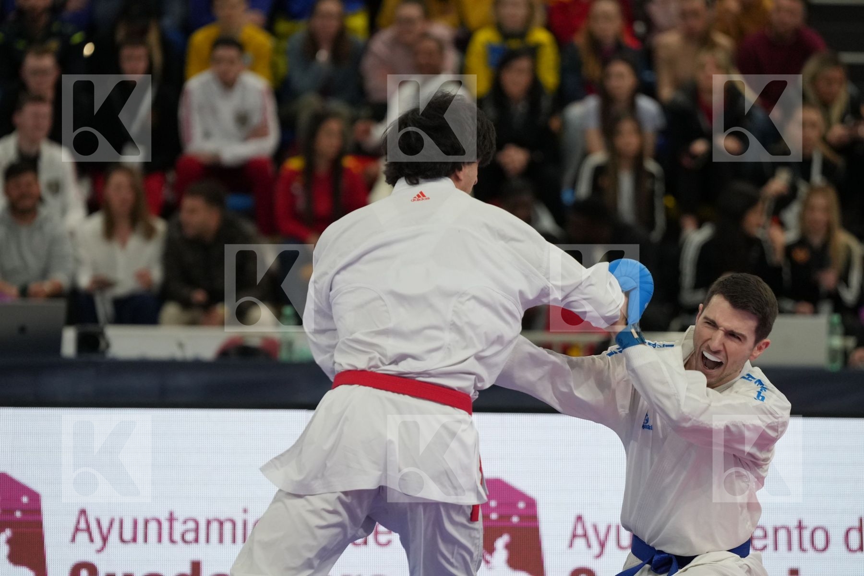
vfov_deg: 5.3
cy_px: 288
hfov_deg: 8.0
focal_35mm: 259
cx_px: 432
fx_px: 6216
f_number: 2.8
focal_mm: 173
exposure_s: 1/1000
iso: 2000
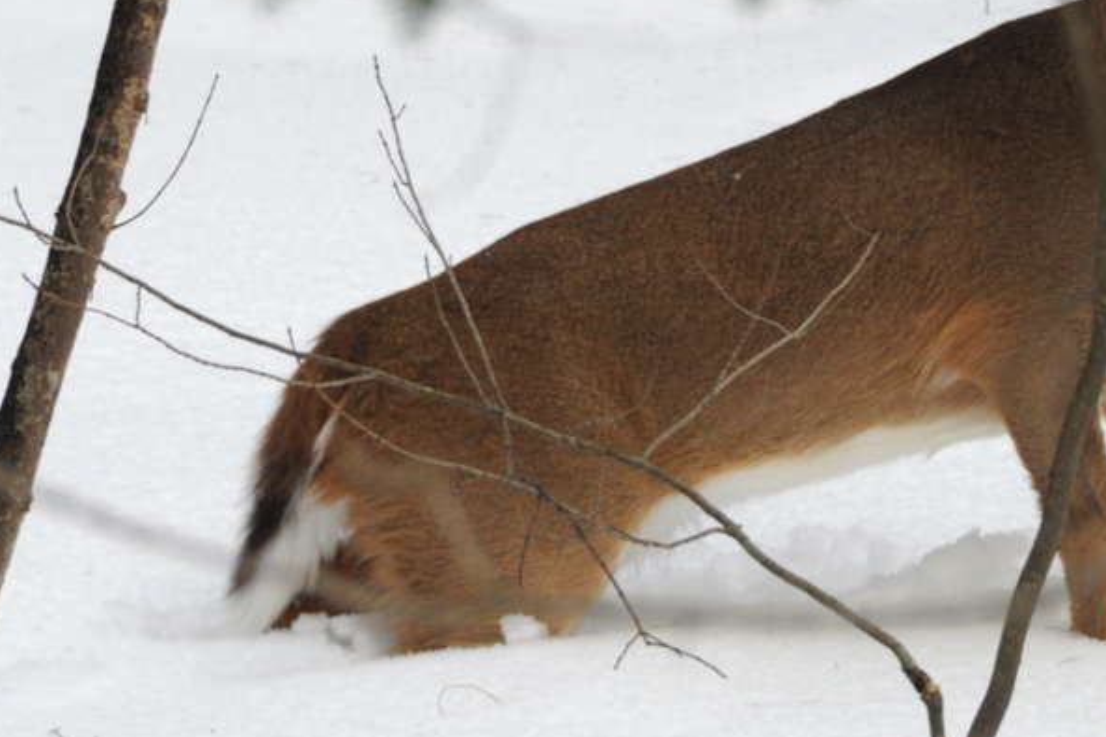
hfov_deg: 3.4
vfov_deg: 2.3
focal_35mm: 607
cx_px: 927
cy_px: 228
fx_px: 18642
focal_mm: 200
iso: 500
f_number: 9
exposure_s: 1/250
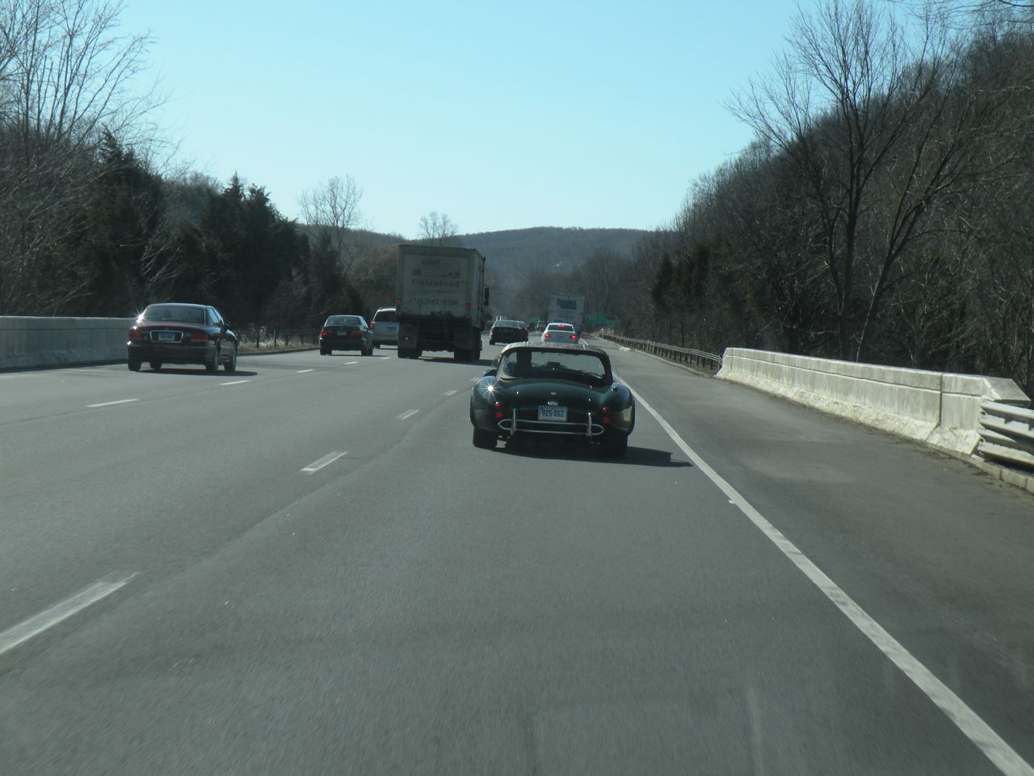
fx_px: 2509
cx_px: 517
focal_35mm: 84
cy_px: 388
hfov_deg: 23.3
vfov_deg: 17.6
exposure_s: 1/249
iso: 64
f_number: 6.3
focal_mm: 14.9
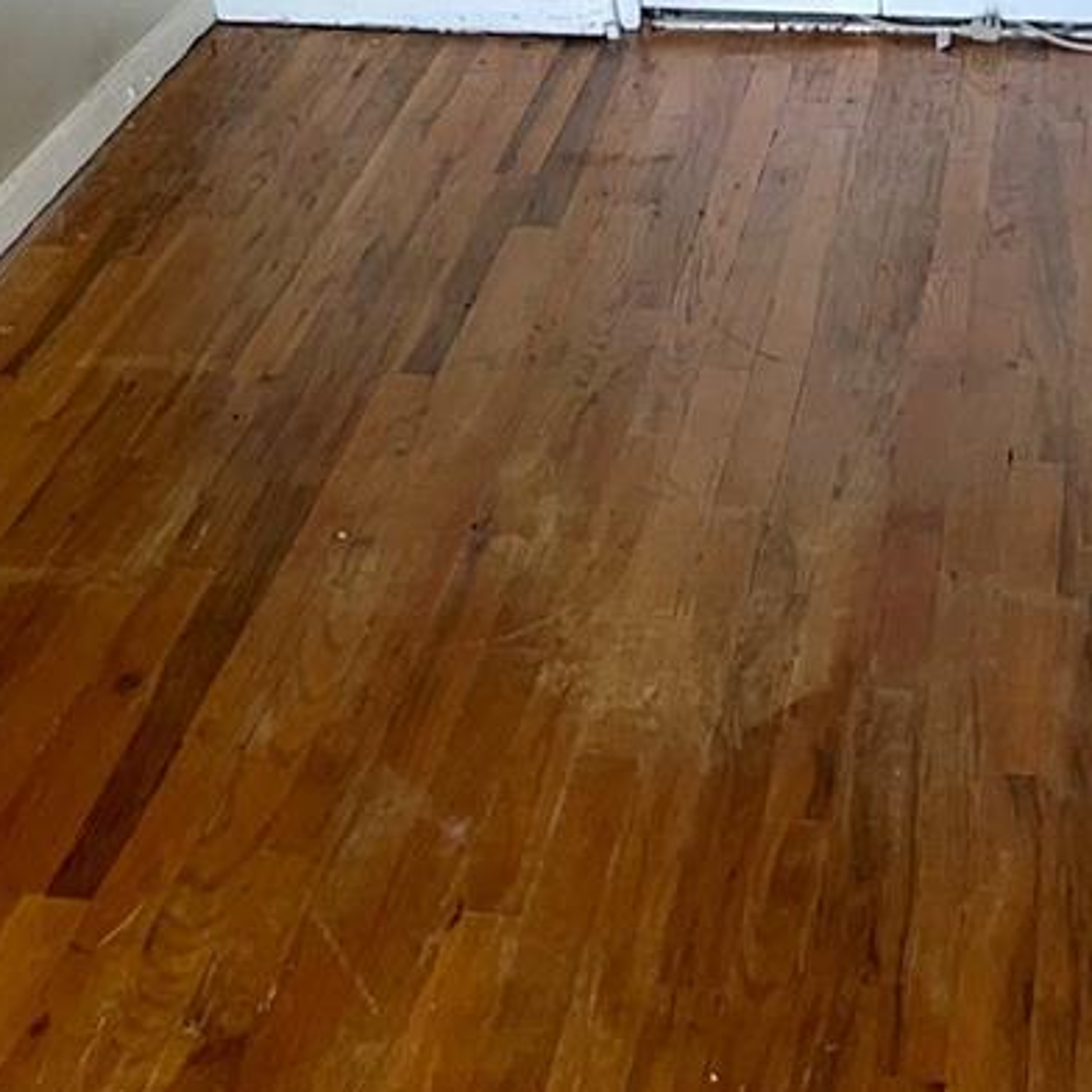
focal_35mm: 90
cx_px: 566
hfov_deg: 19.3
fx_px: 3212
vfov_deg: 16.8
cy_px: -722
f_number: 1.5
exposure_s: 1/24
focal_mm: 5.7
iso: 50
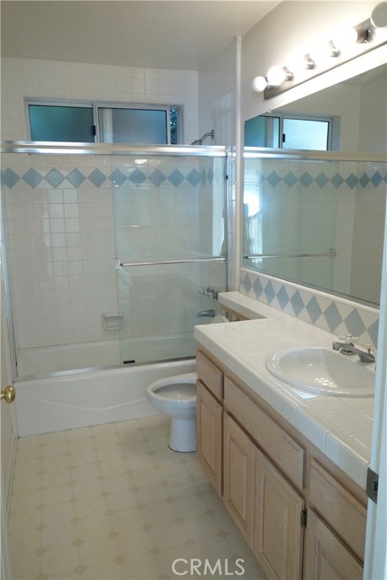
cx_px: 194
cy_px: 290
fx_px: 451
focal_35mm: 28
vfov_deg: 65.5
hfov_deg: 46.4
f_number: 4
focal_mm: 10.4
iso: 400
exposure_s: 1/25
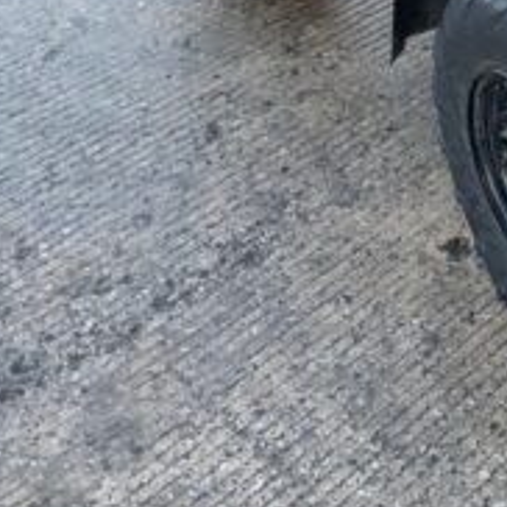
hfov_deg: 17.4
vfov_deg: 18.4
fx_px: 1491
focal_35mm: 90
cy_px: -81
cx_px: 758
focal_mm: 3
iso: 32
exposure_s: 1/122
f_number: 1.8
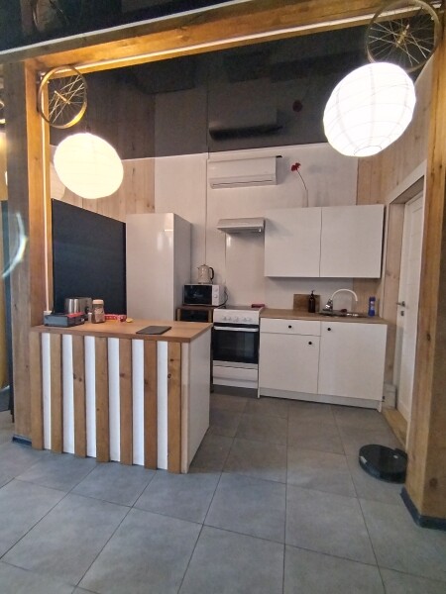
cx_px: 223
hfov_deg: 74.7
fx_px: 292
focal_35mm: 17
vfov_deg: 91.0
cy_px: 297
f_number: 2.2
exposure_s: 1/25
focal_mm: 1.42
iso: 235
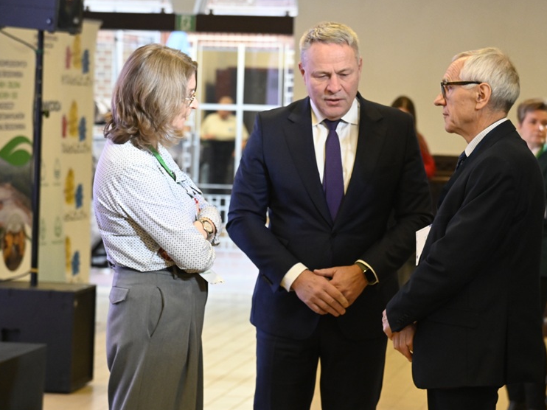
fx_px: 2148
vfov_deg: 10.9
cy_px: 177
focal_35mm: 136
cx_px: 337
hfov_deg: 14.5
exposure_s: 1/200
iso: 6400
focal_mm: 105
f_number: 5.6
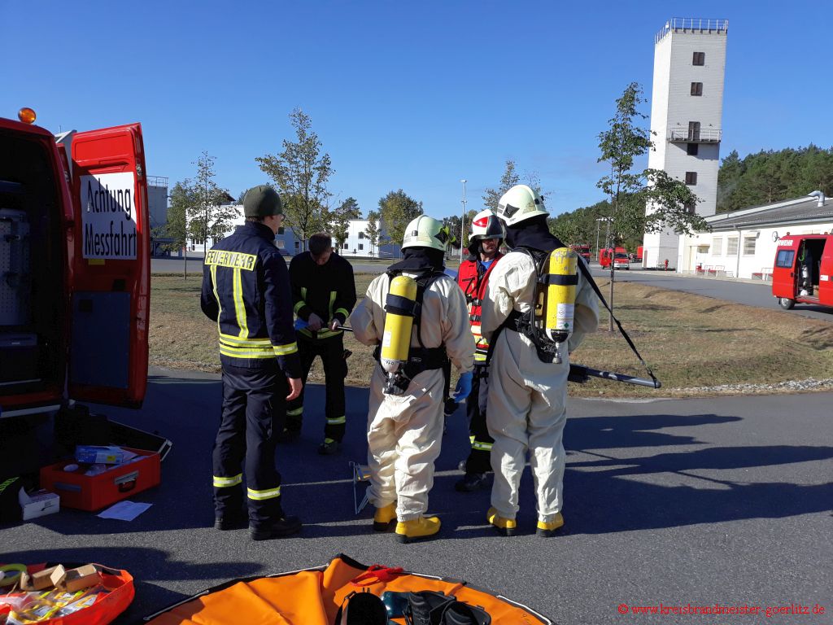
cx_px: 416
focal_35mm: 27
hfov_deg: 65.3
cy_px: 312
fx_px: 650
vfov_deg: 51.4
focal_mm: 3.71
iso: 40
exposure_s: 1/1855
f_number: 1.7
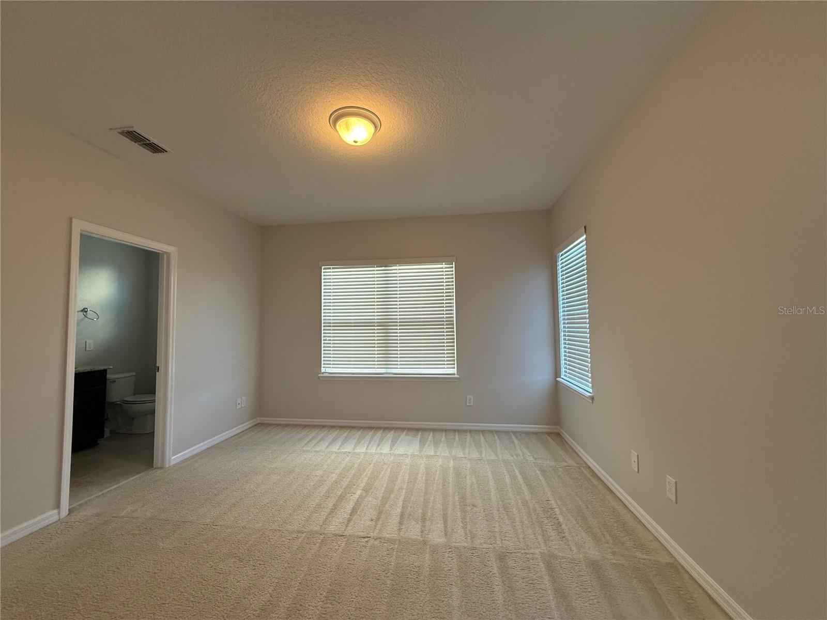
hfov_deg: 102.1
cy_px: 310
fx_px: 334
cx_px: 414
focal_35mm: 14
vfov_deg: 85.7
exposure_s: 1/120
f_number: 2.2
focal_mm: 2.22
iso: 250
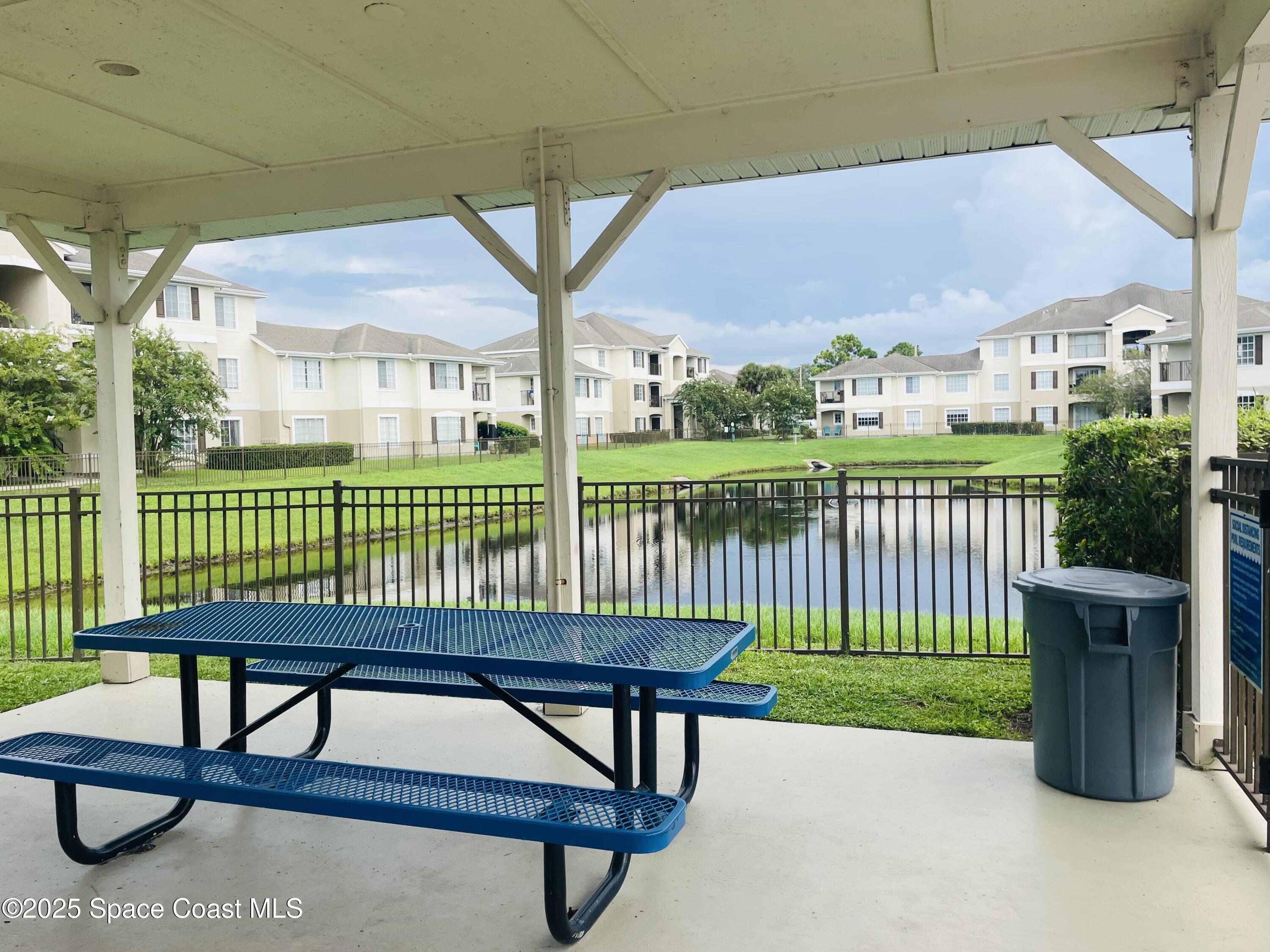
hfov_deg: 67.3
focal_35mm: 26
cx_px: 635
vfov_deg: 53.1
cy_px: 476
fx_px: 954
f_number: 1.6
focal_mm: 4.2
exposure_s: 1/1125
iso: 32
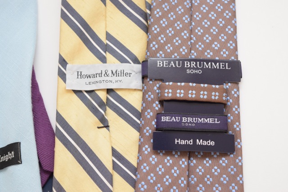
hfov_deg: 28.1
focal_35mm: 72
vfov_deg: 18.9
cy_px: 96
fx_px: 576
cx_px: 144
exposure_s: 1/125
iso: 1600
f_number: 5.6
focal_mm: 48
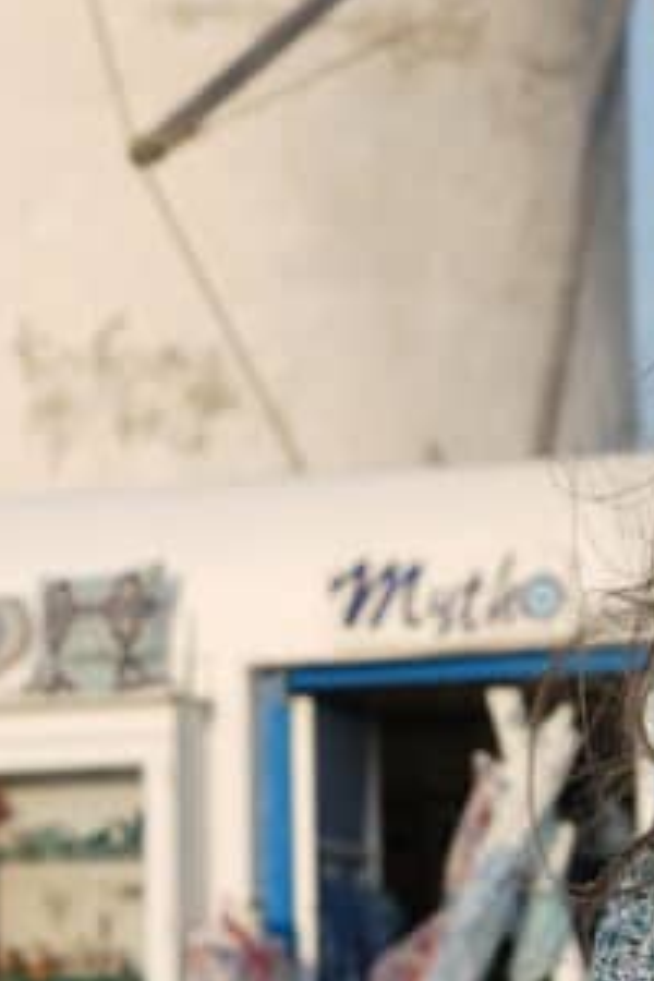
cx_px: 1066
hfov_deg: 7.0
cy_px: 775
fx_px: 5232
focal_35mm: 192
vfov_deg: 10.7
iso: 80
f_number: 5
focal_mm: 50
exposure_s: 1/400
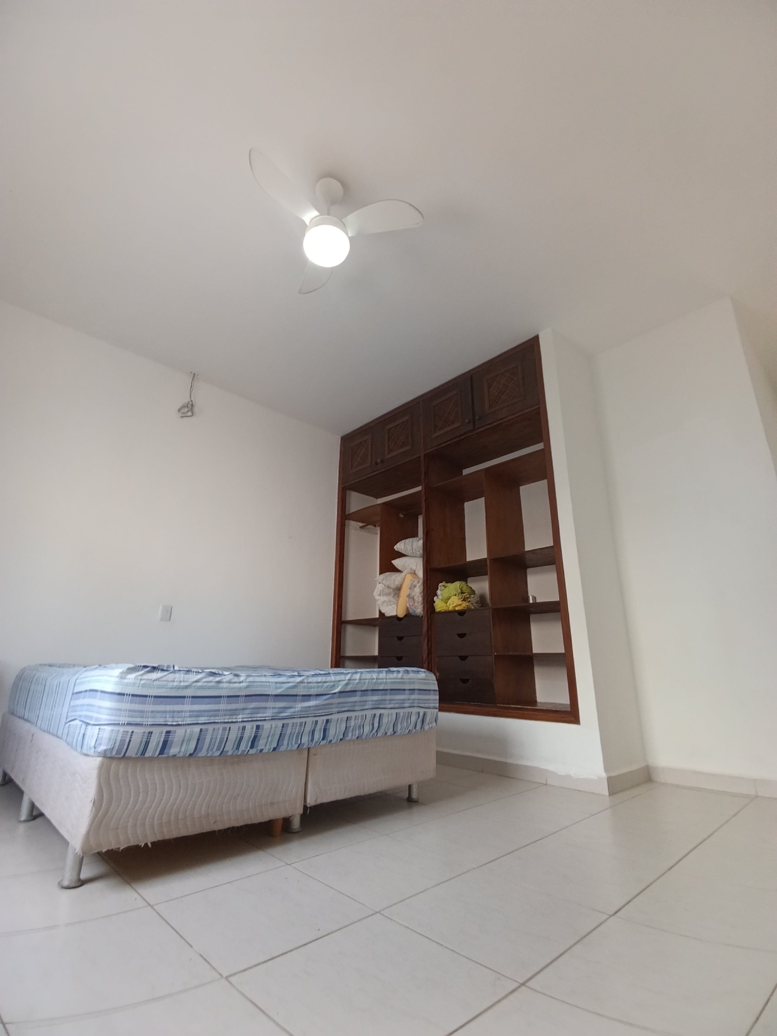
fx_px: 479
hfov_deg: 78.1
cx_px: 388
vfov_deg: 94.5
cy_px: 518
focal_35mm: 16
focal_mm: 1.65
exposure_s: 1/60
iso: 200
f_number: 2.2
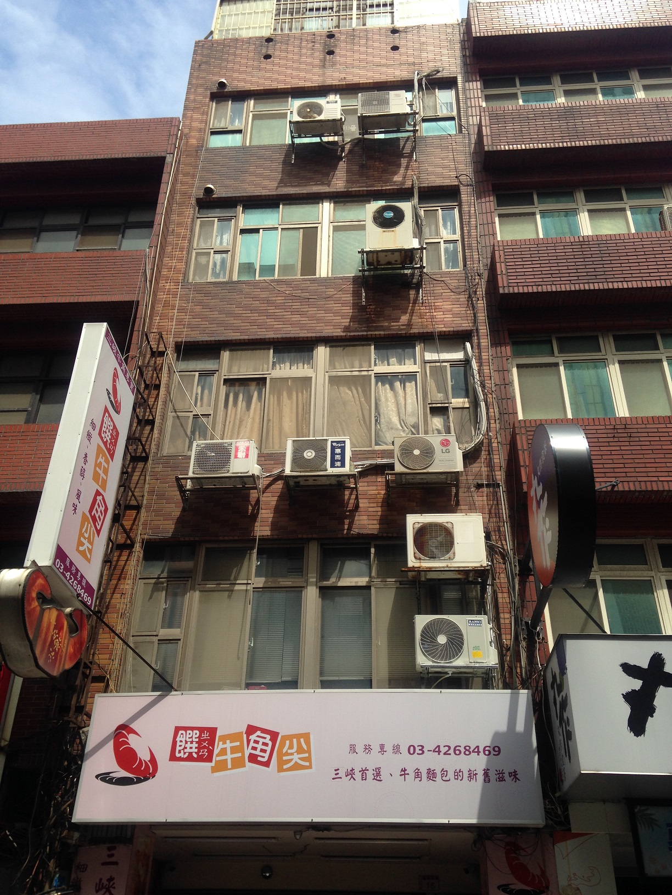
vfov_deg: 55.4
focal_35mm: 33
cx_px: 336
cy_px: 448
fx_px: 854
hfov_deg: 42.9
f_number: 2.4
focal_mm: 4.12
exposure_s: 1/1106
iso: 50
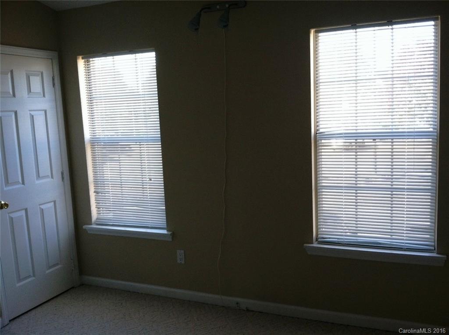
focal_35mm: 35
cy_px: 168
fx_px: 453
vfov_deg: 40.6
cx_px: 224
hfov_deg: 52.7
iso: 100
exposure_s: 1/50
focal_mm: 3.85
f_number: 2.8
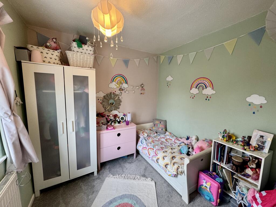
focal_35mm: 14
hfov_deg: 102.1
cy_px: 104
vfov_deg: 85.7
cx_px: 138
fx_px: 112
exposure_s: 1/100
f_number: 2.2
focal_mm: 2.22
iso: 160
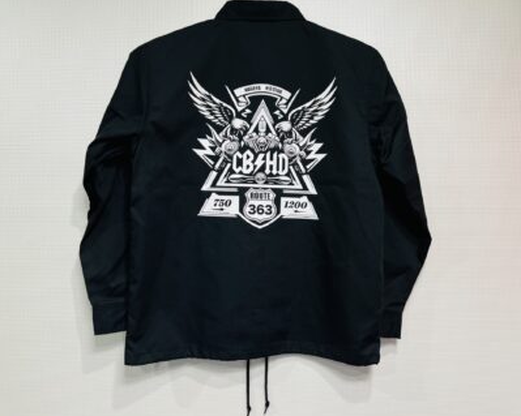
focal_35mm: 28
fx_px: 432
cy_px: 211
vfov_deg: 51.5
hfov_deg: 62.2
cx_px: 265
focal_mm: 5.7
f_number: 1.5
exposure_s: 1/121
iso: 100
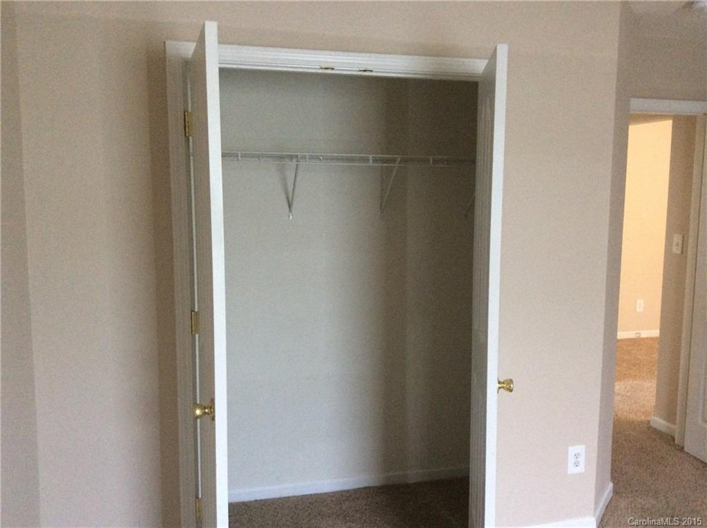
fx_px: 652
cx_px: 354
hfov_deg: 56.9
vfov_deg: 44.0
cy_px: 264
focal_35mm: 32
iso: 250
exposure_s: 1/24
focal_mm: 3.3
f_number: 2.4
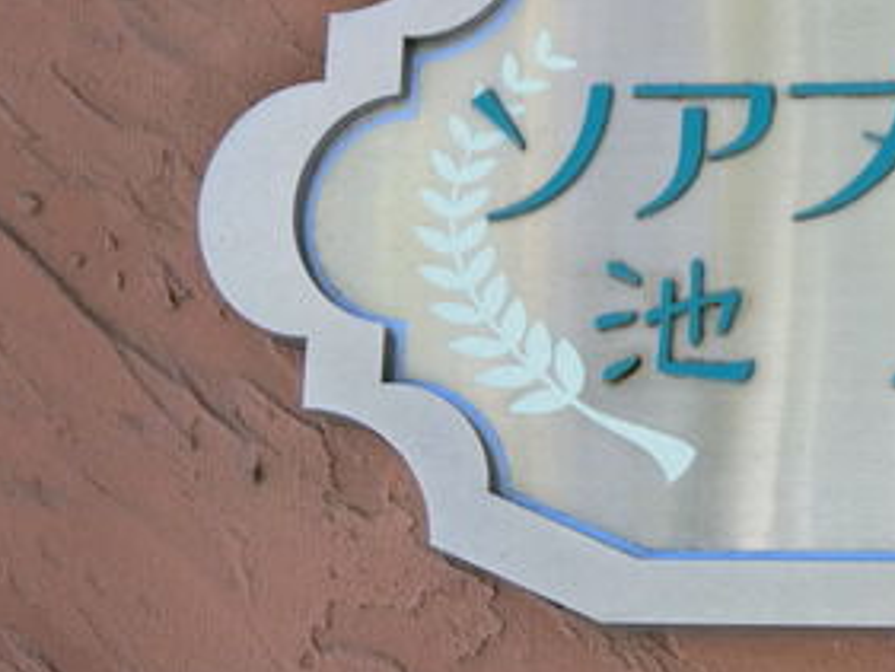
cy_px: 331
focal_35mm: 143
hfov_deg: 13.6
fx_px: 3699
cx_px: 920
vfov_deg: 10.4
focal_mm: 14.4
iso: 250
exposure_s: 1/125
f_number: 5.1
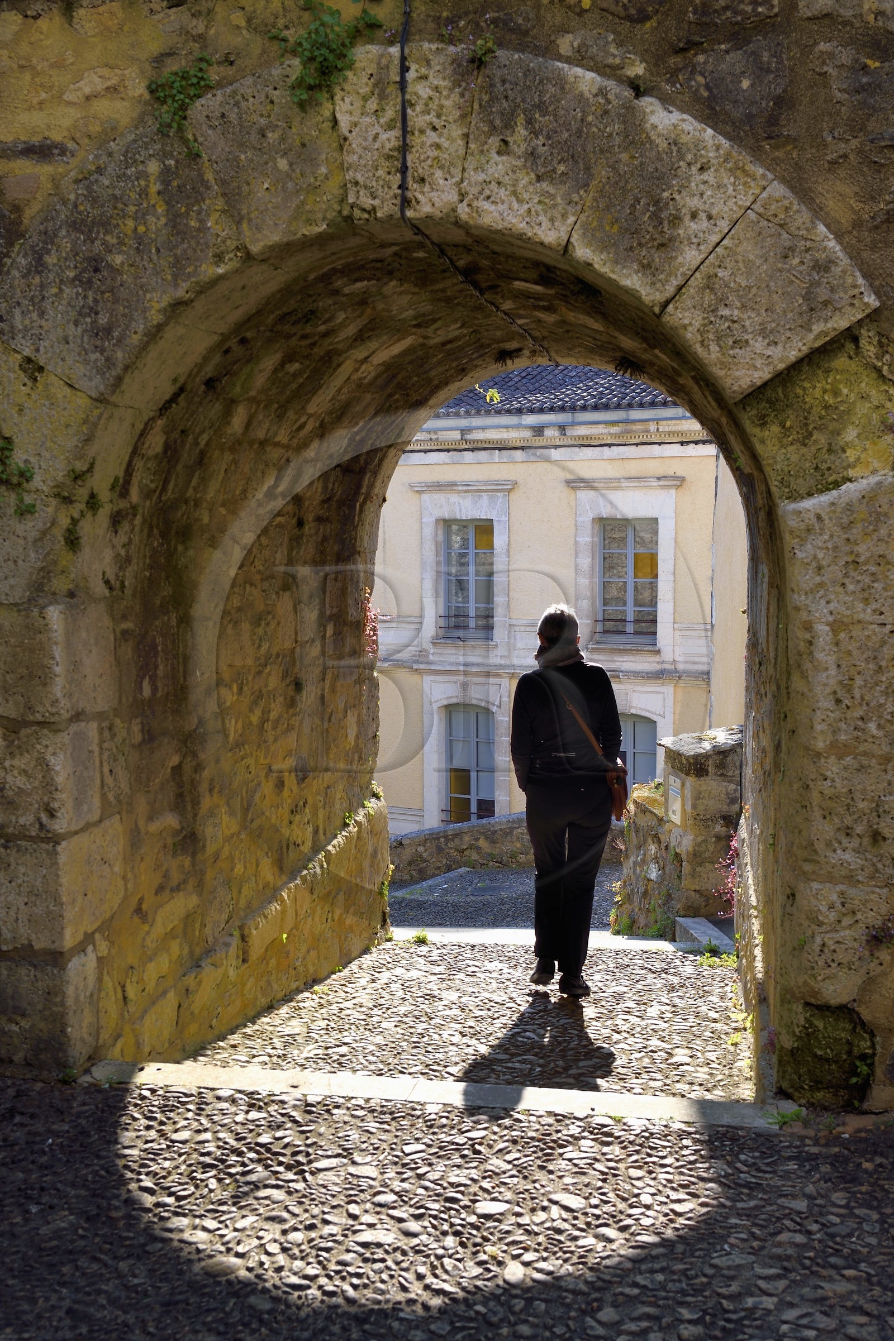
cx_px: 447
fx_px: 1416
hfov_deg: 35.0
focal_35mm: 38
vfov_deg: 50.7
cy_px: 670
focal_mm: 38
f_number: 10
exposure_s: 1/200
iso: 200
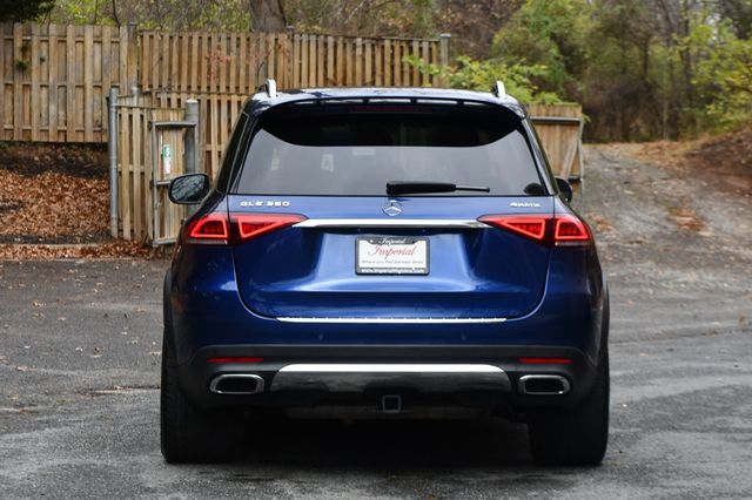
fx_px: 2192
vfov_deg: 13.0
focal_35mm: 105
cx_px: 376
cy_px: 250
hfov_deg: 19.5
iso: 280
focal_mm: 70
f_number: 5.6
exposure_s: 1/250
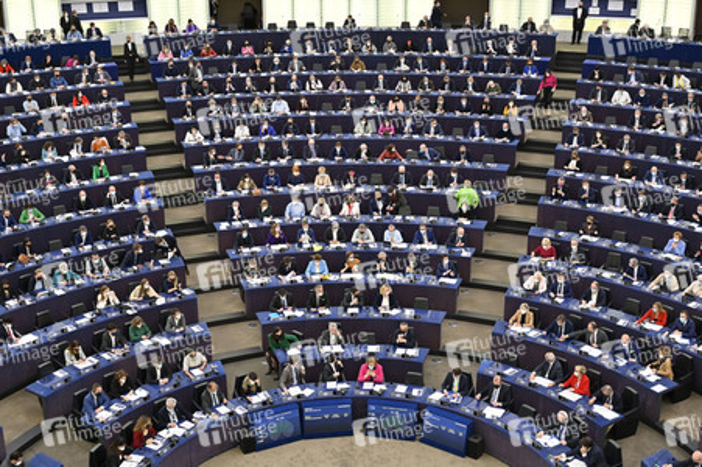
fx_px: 955
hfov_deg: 40.4
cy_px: 234
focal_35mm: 49
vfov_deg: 27.5
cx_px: 351
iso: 1250
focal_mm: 49
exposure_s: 1/250
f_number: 4
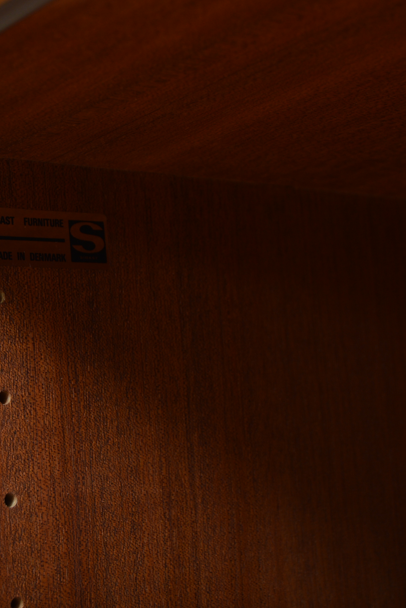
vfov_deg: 23.6
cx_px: 148
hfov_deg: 15.9
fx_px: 1455
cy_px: 304
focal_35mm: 86
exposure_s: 1/200
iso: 200
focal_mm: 38
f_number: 4.8
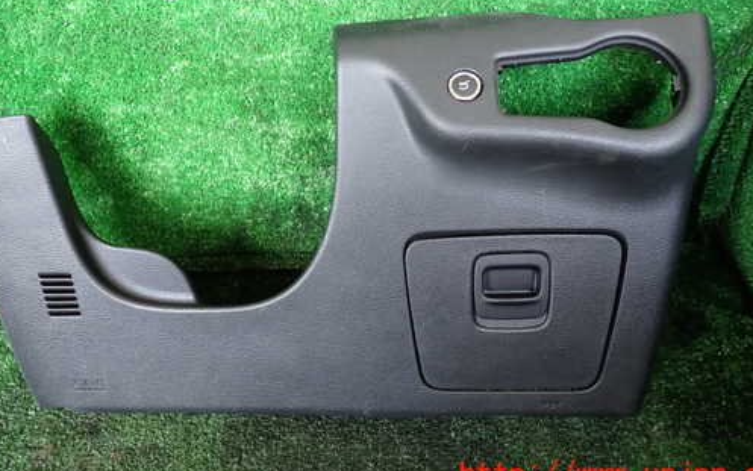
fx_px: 657
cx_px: 347
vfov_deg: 39.0
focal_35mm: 32
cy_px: 154
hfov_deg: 59.6
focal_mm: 4.5
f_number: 2
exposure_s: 1/50
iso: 200
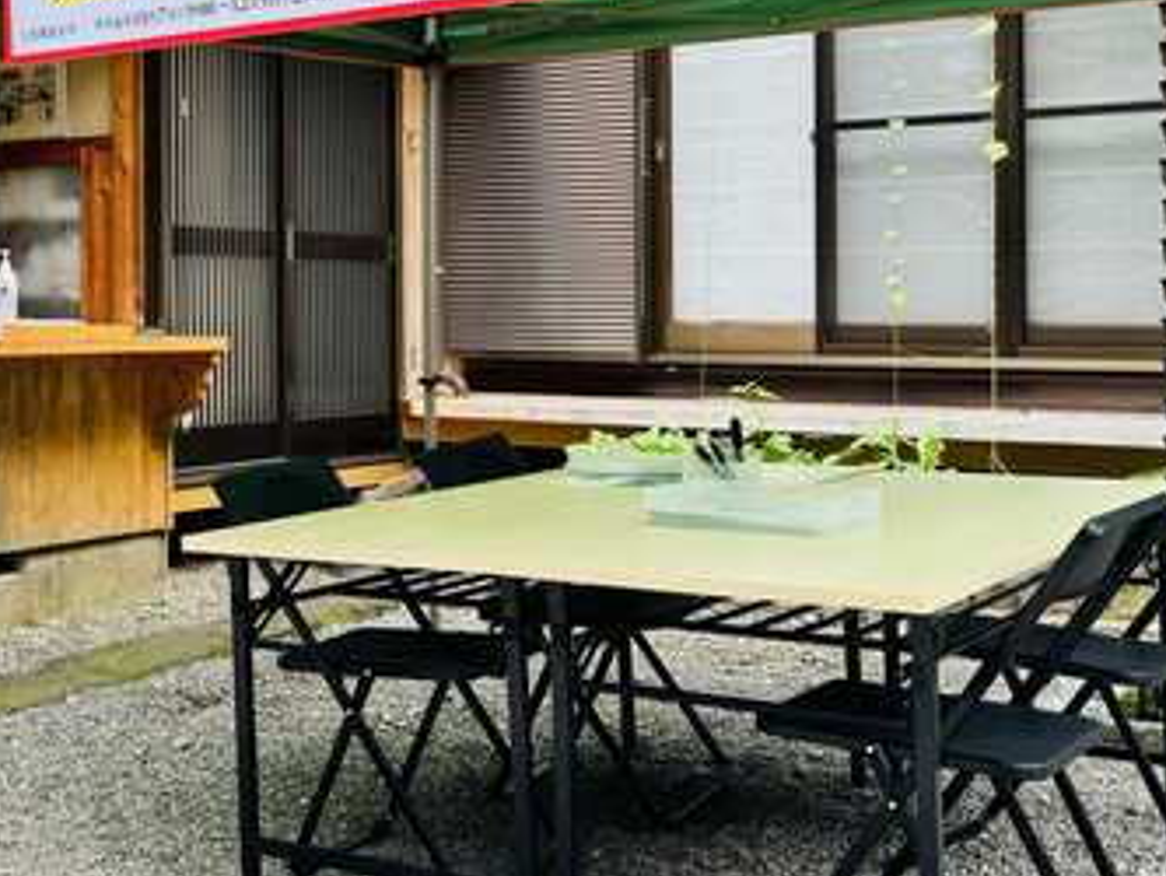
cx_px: 39
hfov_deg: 33.5
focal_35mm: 53
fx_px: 1786
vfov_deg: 27.3
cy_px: 245
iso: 64
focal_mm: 6.76
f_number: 1.78
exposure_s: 1/259
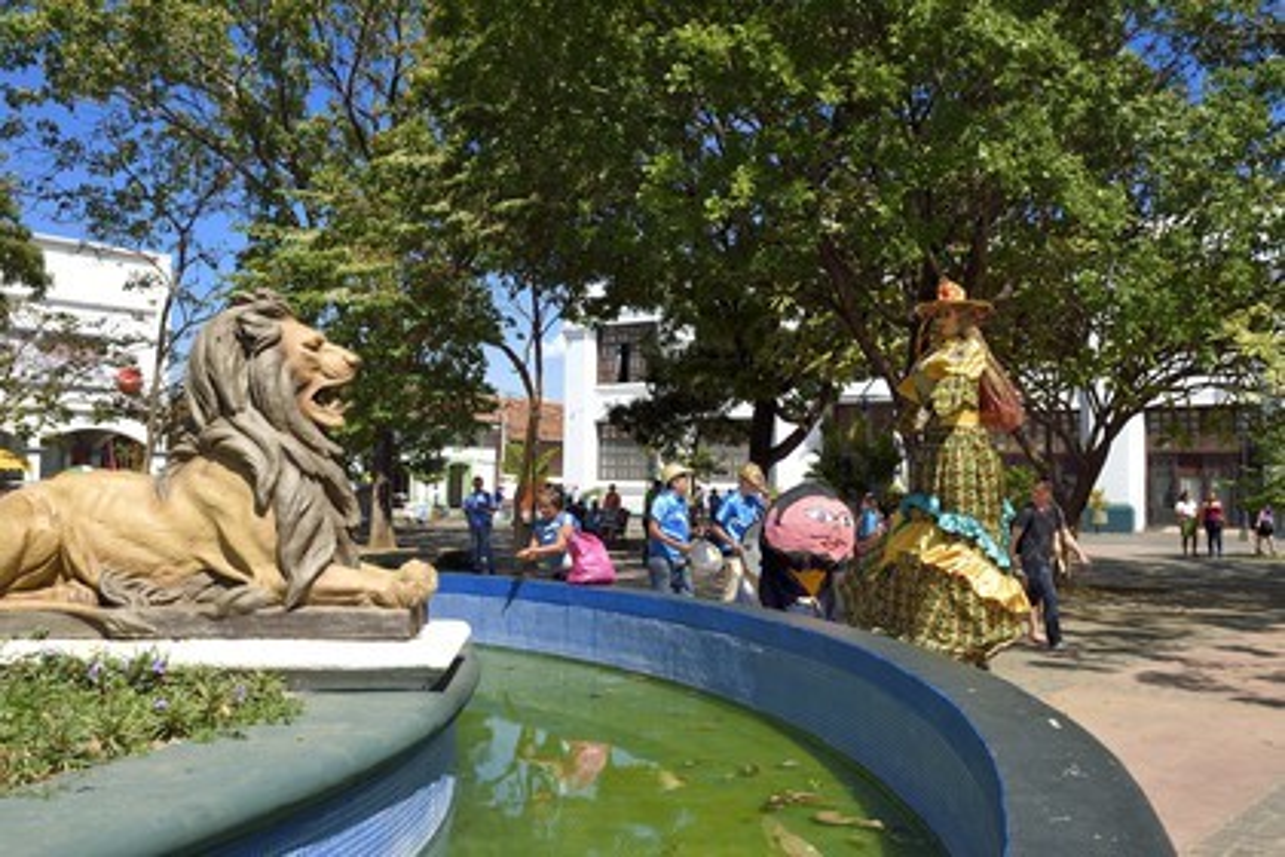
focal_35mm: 32
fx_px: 1142
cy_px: 428
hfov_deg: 58.7
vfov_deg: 41.1
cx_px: 642
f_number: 9
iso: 200
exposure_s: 1/500
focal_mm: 32
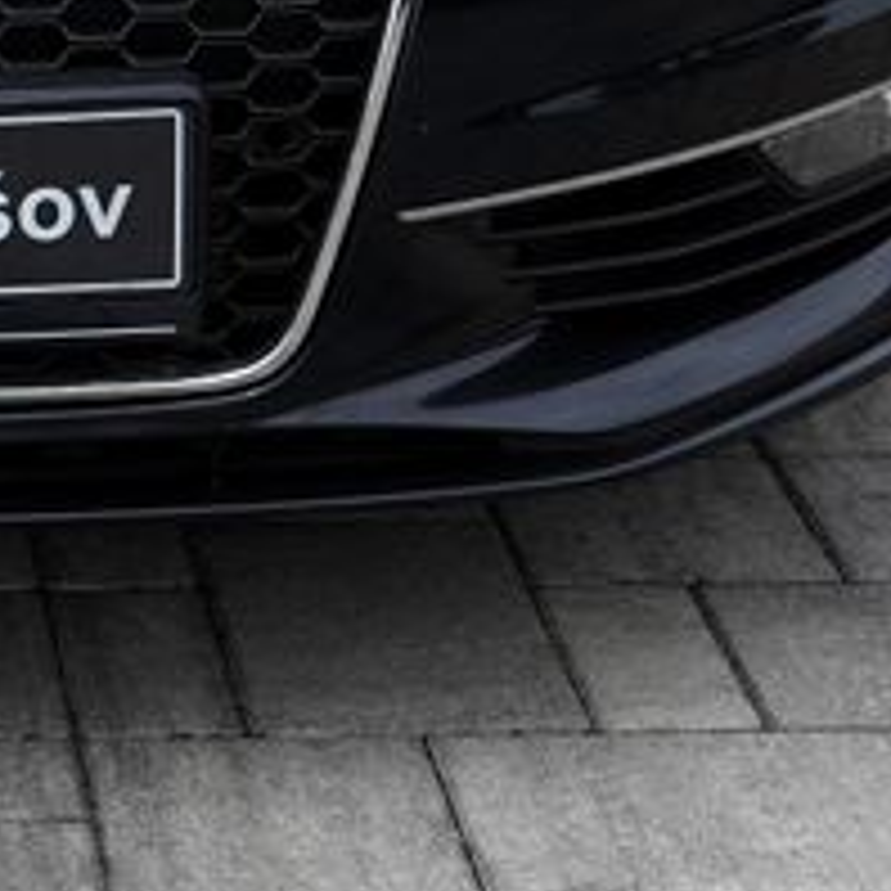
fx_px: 4223
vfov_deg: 11.5
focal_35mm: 145
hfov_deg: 11.7
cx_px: -328
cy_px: -524
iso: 100
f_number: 7.1
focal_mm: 33
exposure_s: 1/250
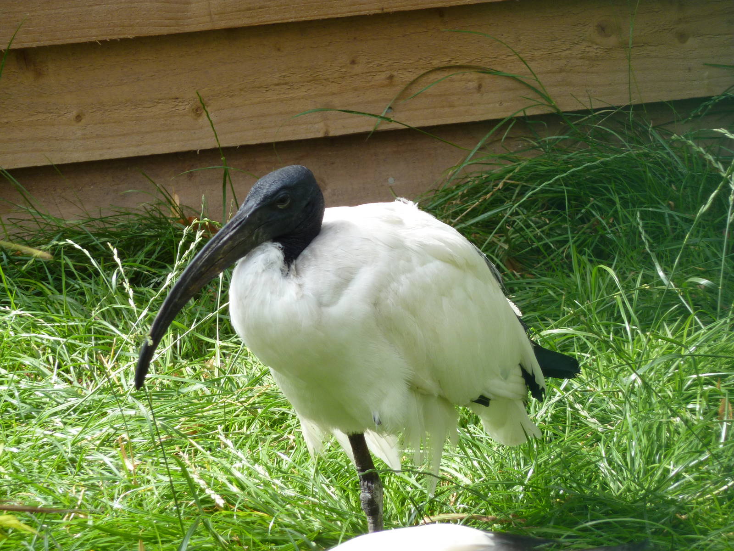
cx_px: 367
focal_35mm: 300
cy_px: 276
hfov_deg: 6.6
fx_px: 6361
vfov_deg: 5.0
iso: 125
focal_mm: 49.2
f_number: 4.9
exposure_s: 1/125
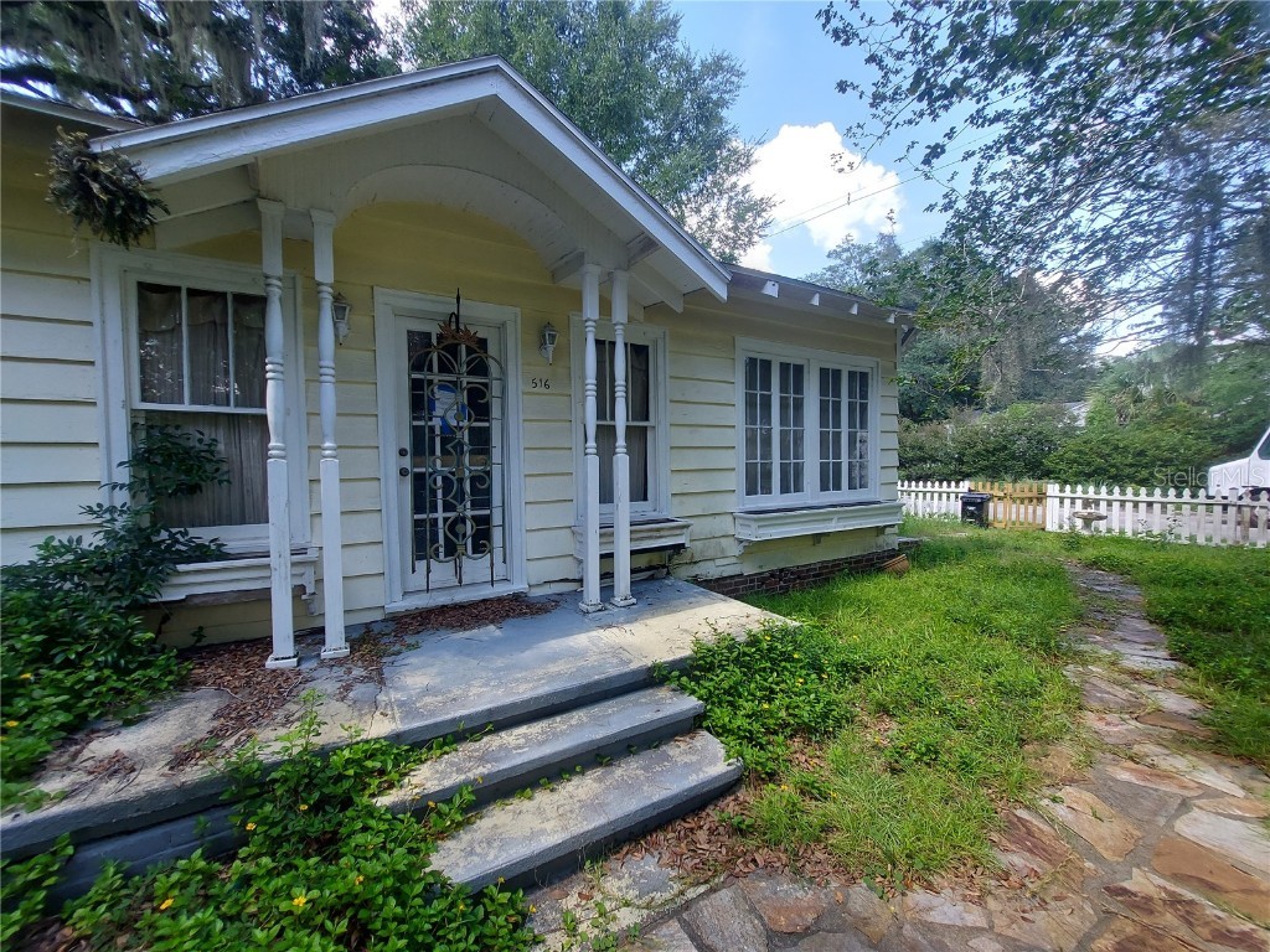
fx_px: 477
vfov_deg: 89.9
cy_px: 476
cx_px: 635
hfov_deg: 106.2
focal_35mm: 13
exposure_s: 1/159
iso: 50
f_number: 2.2
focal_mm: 1.74
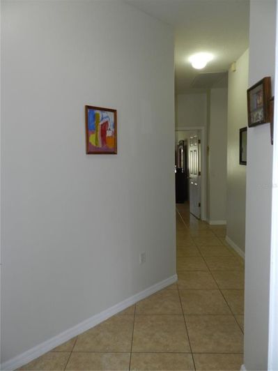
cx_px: 139
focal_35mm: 23
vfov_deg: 73.9
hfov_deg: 58.9
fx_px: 246
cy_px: 186
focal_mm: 4
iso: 200
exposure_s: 1/30
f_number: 3.4
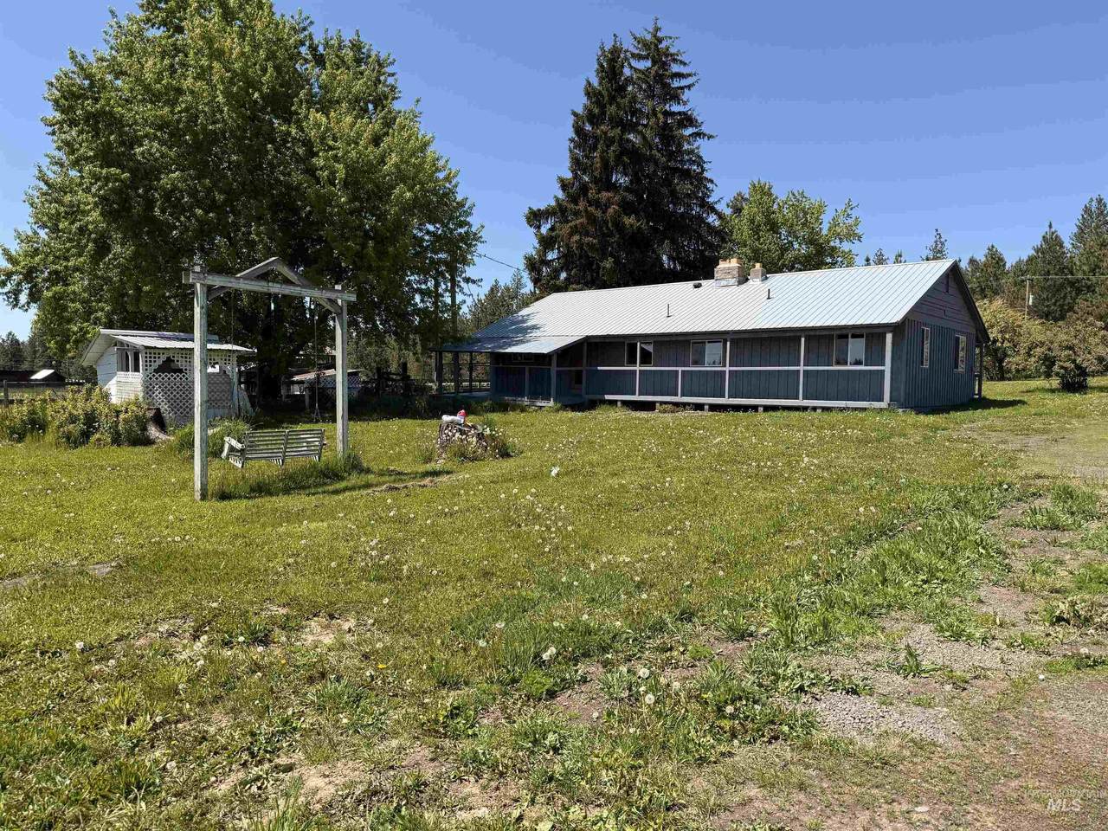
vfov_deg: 56.8
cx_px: 554
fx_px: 768
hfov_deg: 71.6
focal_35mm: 24
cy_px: 416
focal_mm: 6.76
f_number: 1.78
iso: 80
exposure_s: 1/2801
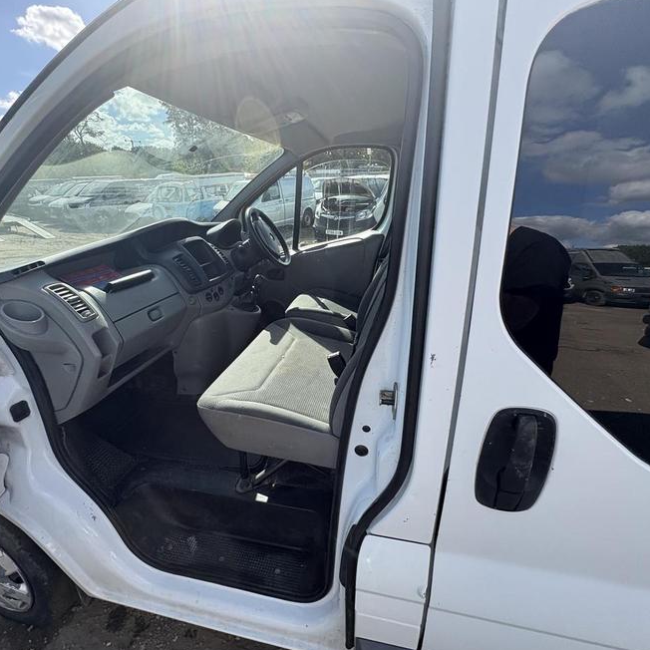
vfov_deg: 84.0
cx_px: 308
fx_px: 361
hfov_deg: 83.9
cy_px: 329
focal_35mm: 17
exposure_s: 1/578
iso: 40
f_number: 2.2
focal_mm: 2.22
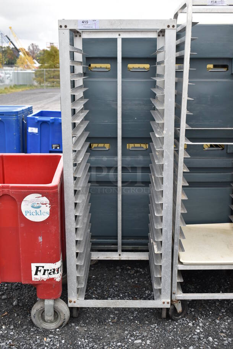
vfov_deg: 43.6
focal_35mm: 45
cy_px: 174
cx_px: 116
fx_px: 436
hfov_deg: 29.9
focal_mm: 30
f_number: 7.1
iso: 200
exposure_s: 1/250
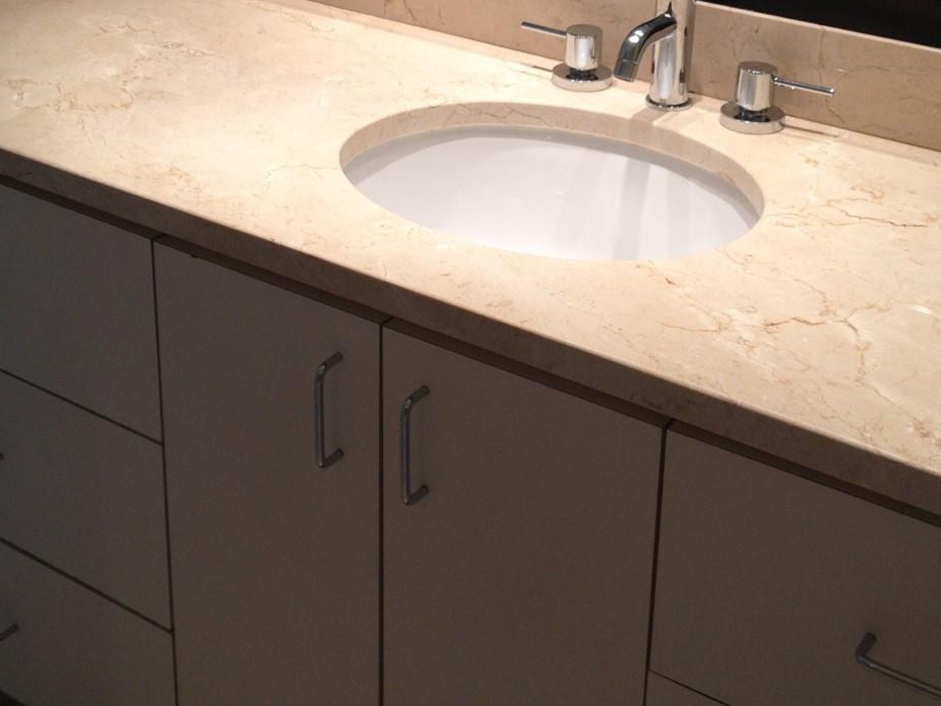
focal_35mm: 60
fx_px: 1631
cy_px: 122
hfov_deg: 32.2
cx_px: 502
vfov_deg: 24.0
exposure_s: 1/40
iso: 64
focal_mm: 4.28
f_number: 2.4
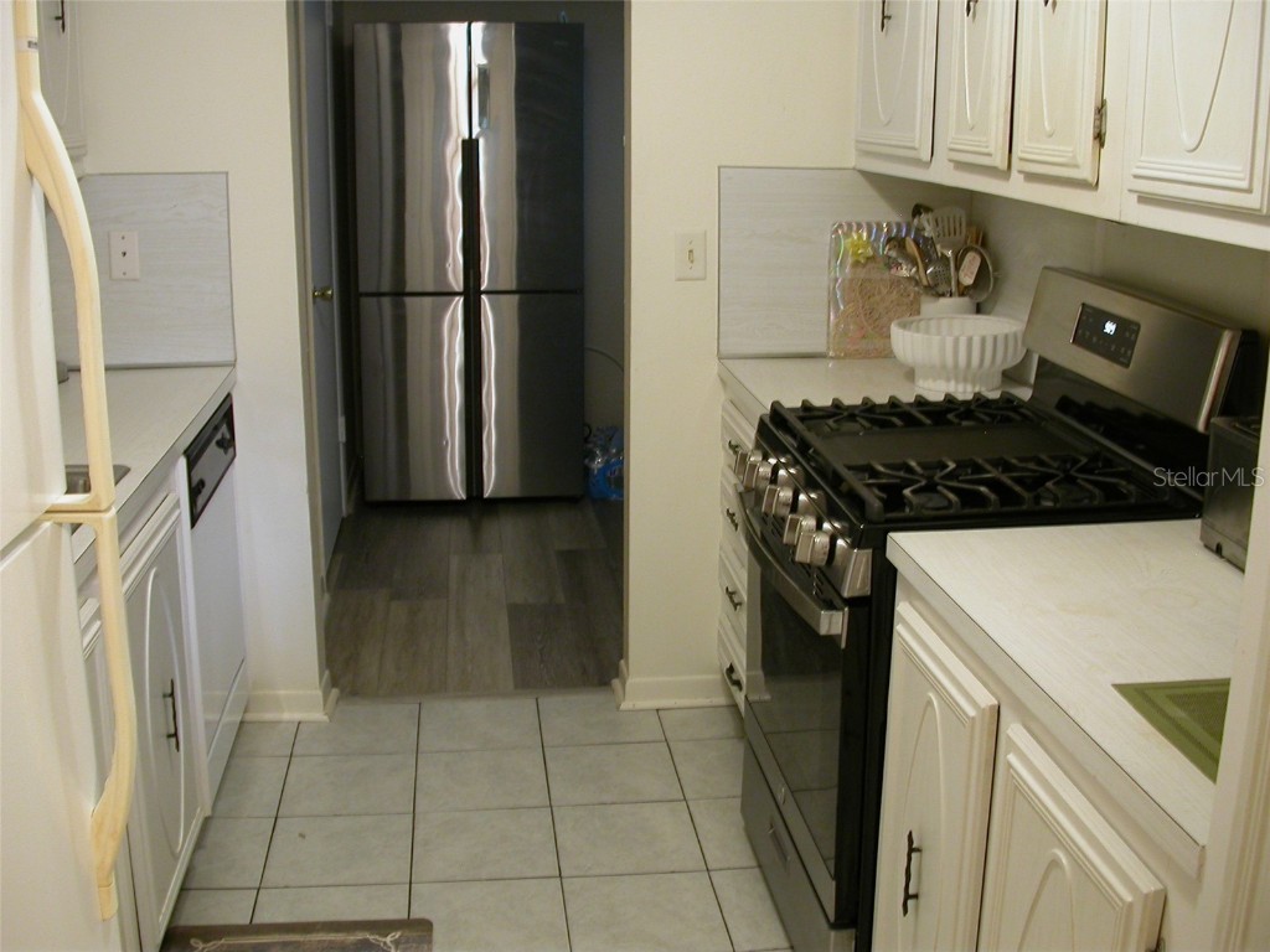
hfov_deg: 49.0
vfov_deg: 37.7
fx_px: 1394
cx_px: 635
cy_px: 476
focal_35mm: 38
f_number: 2.6
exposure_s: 1/10.8
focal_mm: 7.85
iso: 100
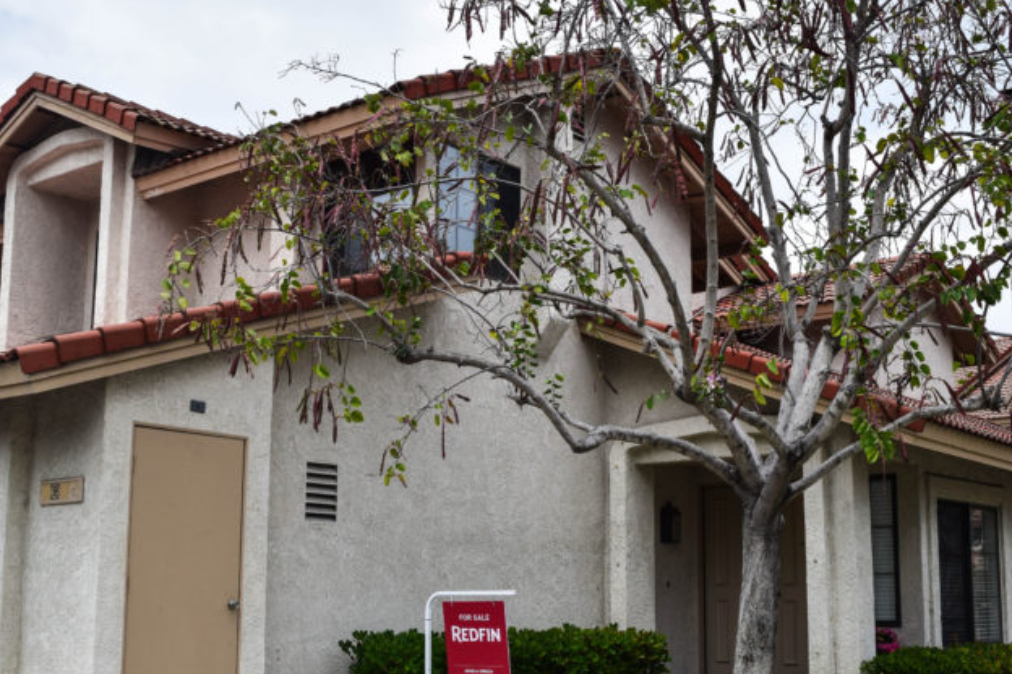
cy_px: 369
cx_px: 467
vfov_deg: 28.1
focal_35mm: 48
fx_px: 1349
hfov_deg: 41.1
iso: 320
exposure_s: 1/500
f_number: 11
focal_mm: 26
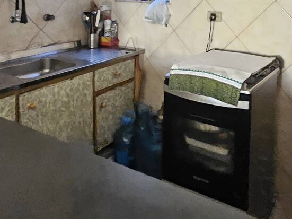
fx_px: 287
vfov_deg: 37.3
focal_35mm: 34
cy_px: -1
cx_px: 187
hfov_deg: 53.2
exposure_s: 1/24
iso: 2500
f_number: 2.2
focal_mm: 2.2
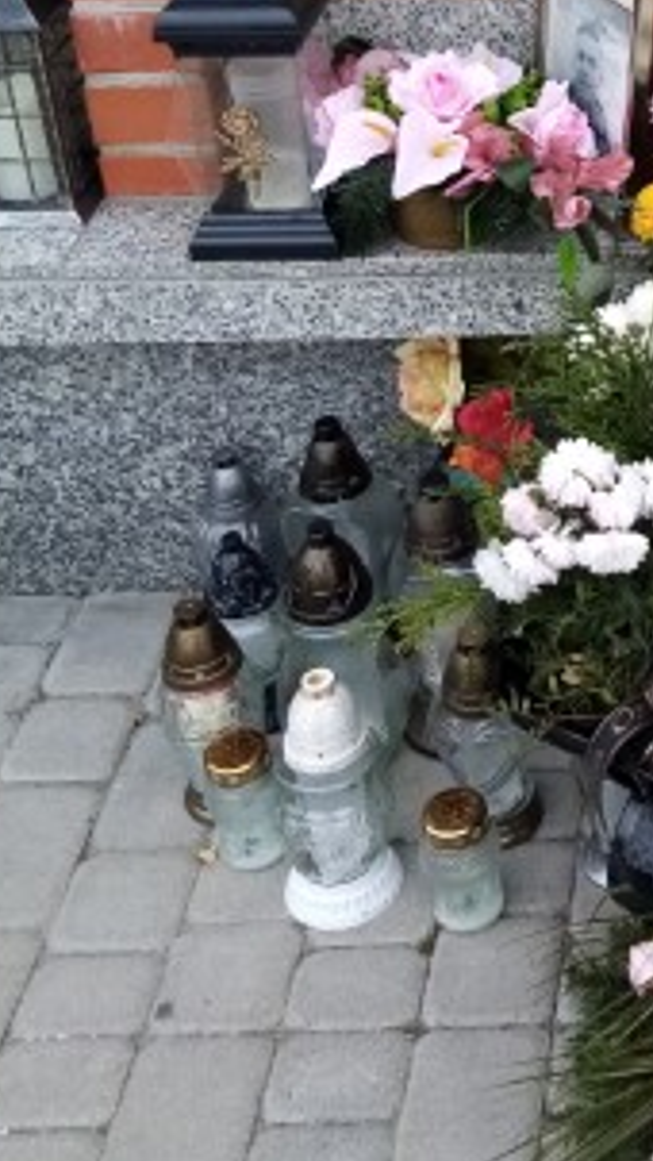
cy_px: 135
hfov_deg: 18.6
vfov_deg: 33.2
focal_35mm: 60
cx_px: 864
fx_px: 1846
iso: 124
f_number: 1.8
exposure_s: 1/100
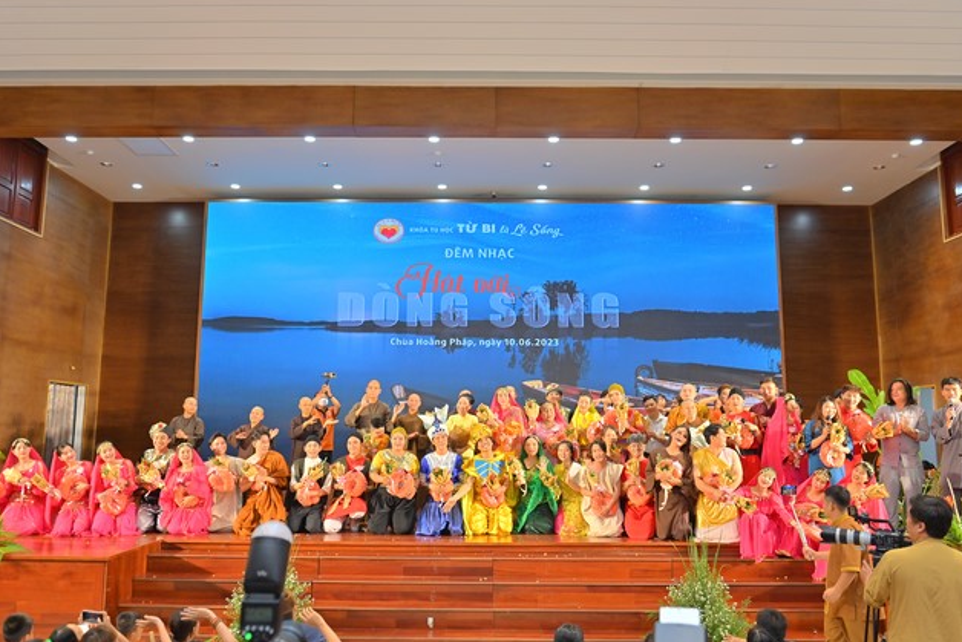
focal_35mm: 30
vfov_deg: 43.6
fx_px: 802
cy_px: 318
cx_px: 470
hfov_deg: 61.9
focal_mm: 29
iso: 1000
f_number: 3.5
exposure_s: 1/160
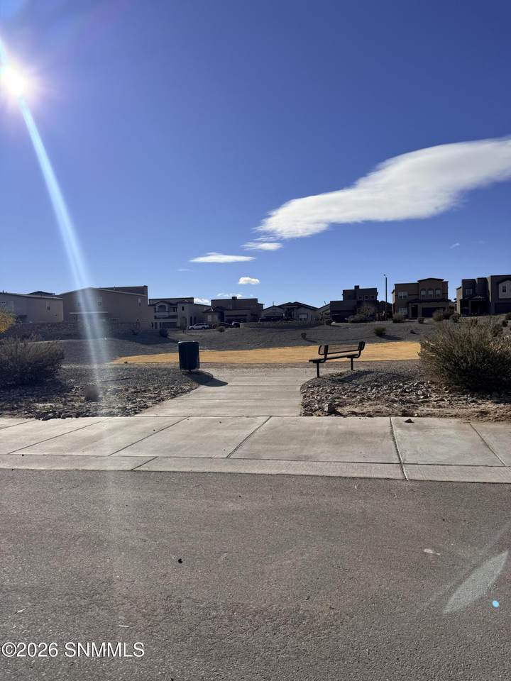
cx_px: 256
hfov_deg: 56.8
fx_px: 472
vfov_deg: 71.6
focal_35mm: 24
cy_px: 340
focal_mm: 6.76
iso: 80
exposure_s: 1/11905
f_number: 1.78
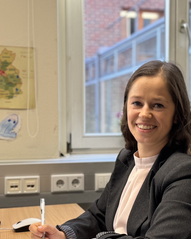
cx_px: 137
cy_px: 139
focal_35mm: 66
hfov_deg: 23.0
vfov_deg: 28.7
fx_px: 466
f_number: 1.78
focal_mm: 6.76
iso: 50
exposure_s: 1/121
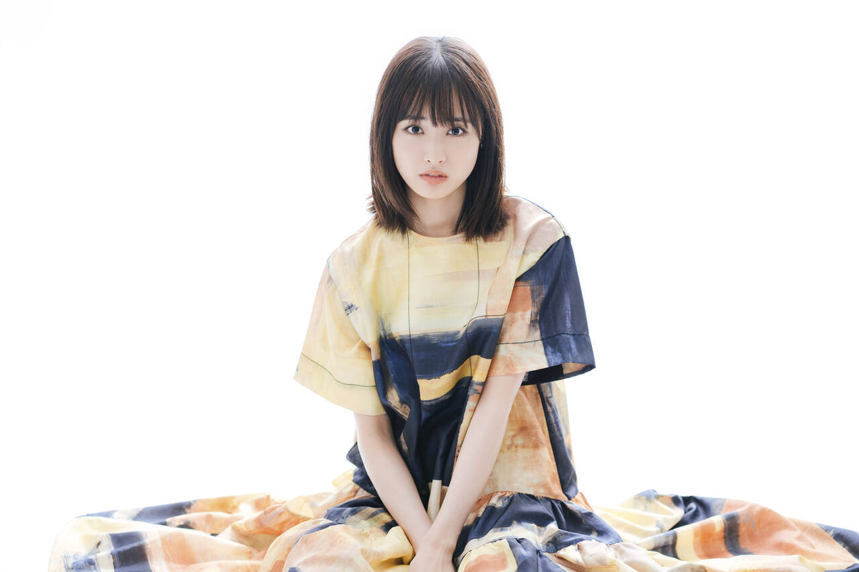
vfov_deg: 16.1
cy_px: 286
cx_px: 430
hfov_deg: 23.9
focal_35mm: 85
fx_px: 2028
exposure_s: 1/125
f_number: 2.8
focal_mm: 85
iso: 200
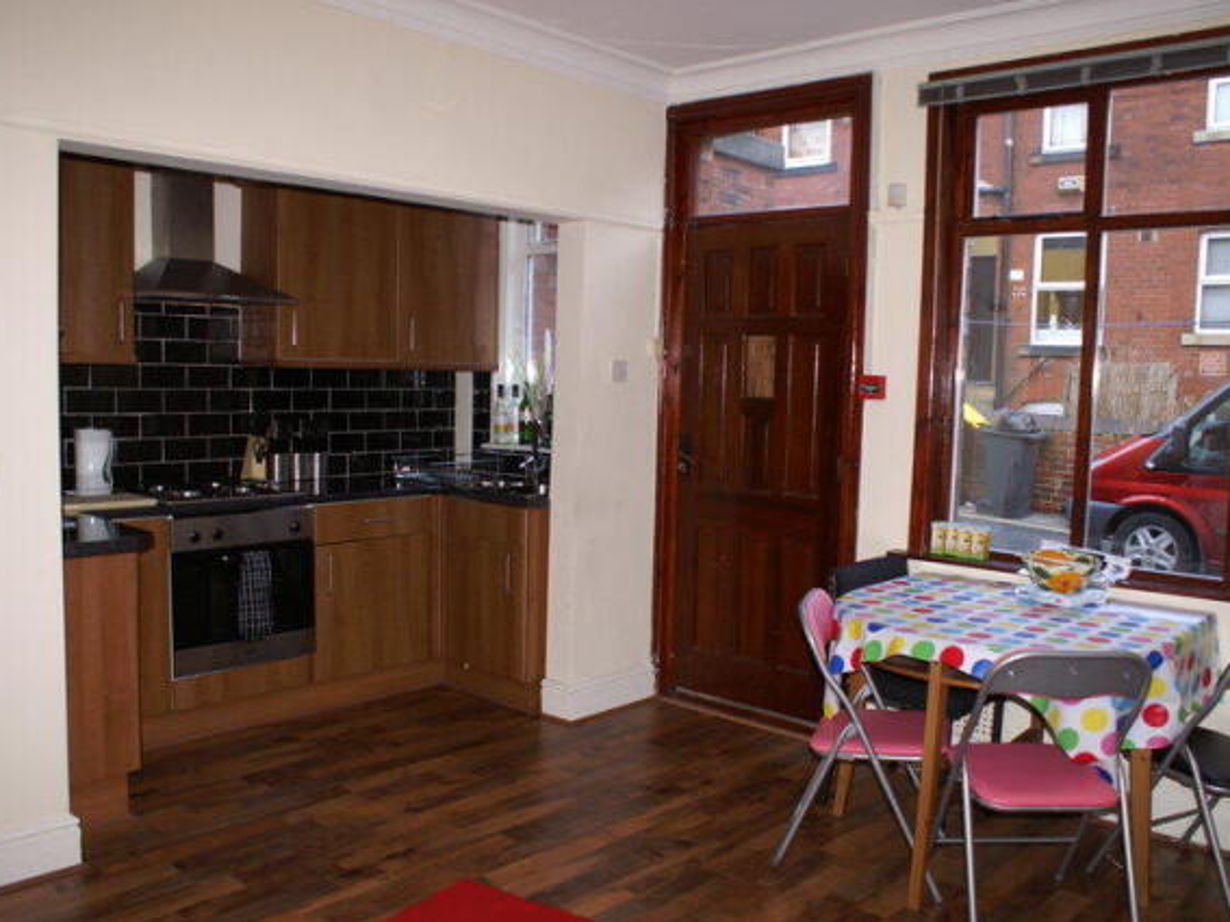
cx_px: 646
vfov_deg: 46.8
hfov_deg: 59.9
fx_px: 1066
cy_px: 453
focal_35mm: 30
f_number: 3.5
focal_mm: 18
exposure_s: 1/60
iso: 400
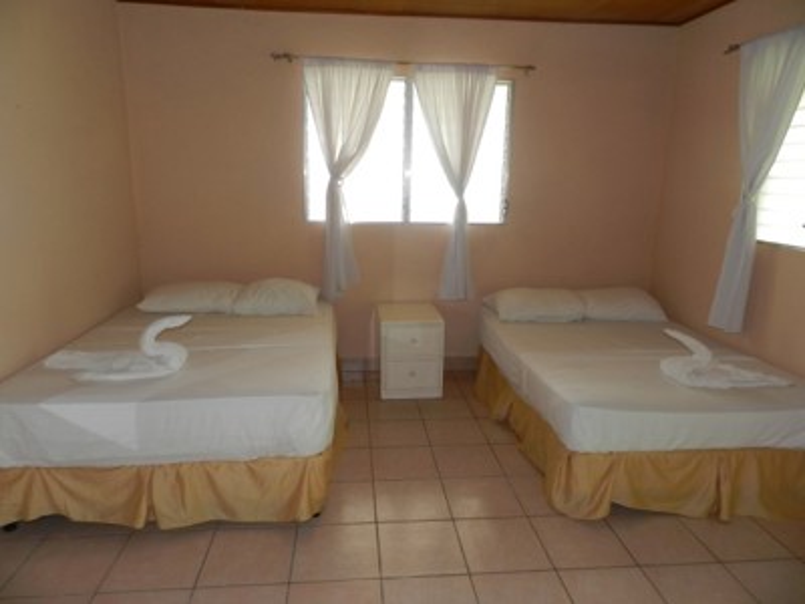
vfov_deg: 58.9
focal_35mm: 23
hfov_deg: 73.9
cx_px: 402
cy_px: 302
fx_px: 535
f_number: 3.4
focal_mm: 4
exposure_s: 1/100
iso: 160
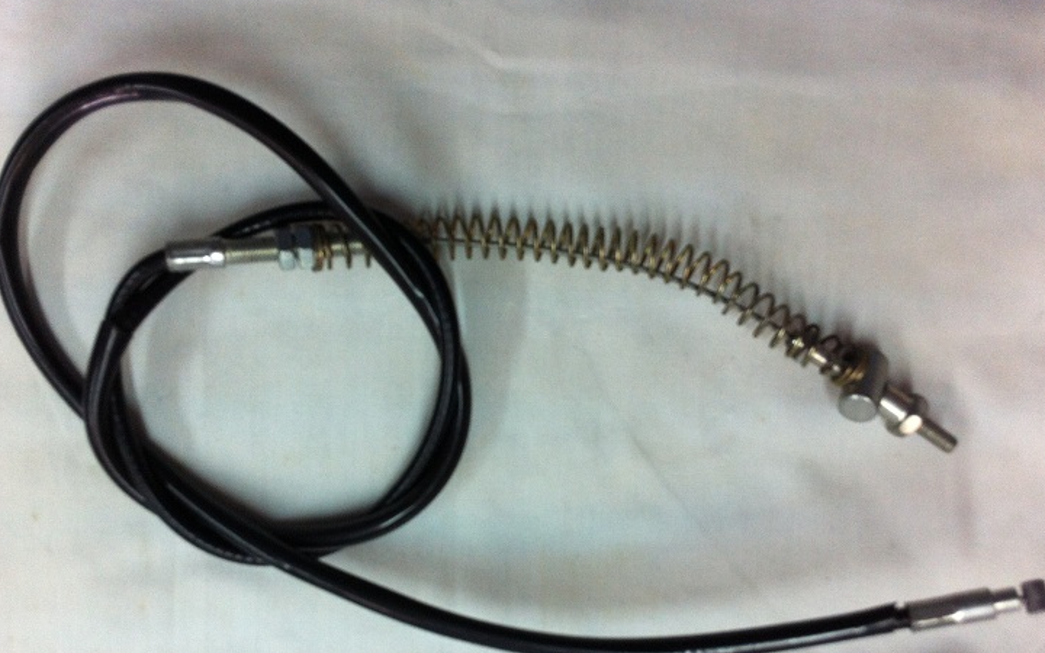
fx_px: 1139
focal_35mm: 40
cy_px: 403
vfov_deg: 31.9
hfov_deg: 49.3
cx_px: 511
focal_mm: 3.85
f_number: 2.8
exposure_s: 1/17
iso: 125
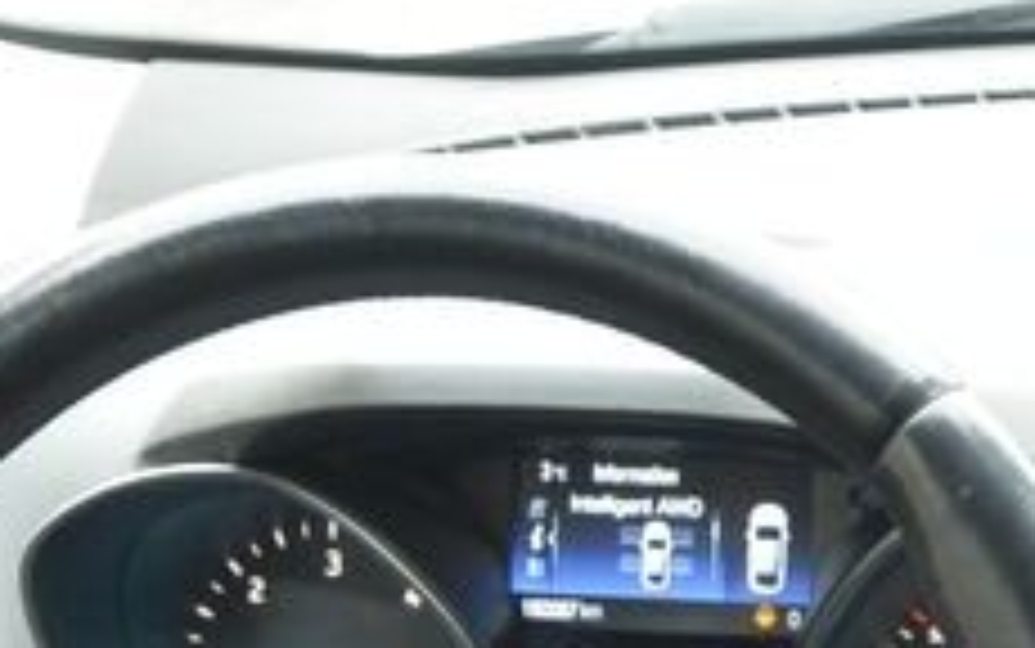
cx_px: 760
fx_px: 3584
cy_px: 1361
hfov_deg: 16.4
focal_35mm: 127
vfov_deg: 9.5
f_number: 3.5
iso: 800
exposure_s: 1/60
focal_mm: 10.7
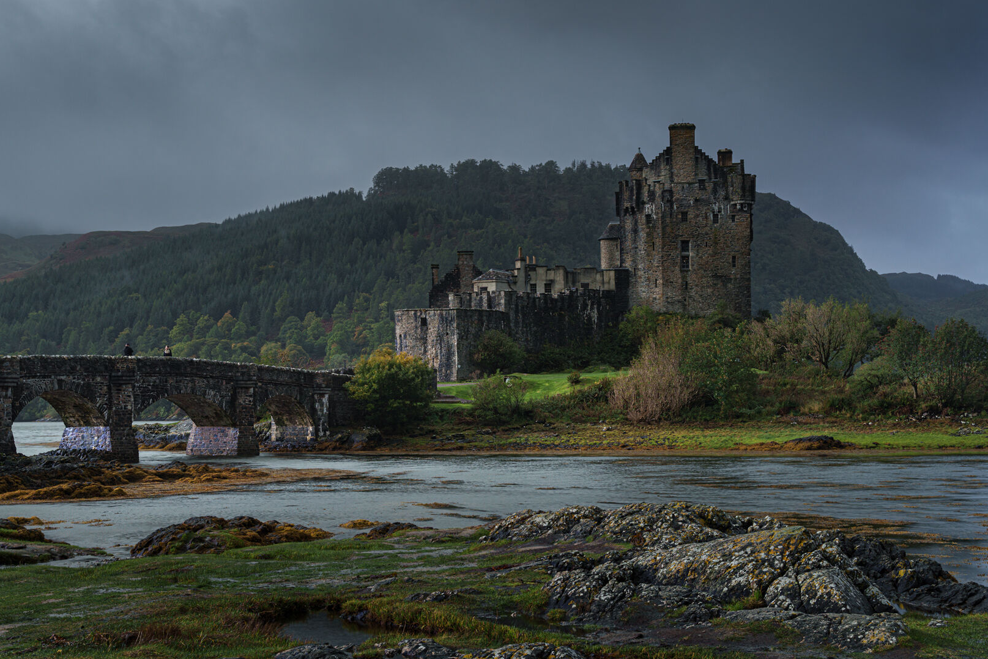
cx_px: 514
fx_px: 1427
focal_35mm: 52
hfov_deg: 38.2
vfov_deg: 26.0
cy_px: 385
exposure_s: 1/2
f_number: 11
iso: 50
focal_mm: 35
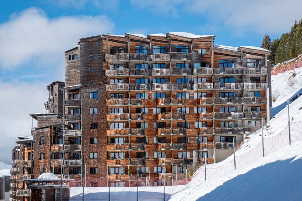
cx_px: 151
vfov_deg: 16.5
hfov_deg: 24.5
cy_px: 100
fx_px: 696
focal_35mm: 83
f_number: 10
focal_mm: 55
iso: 200
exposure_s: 1/3000
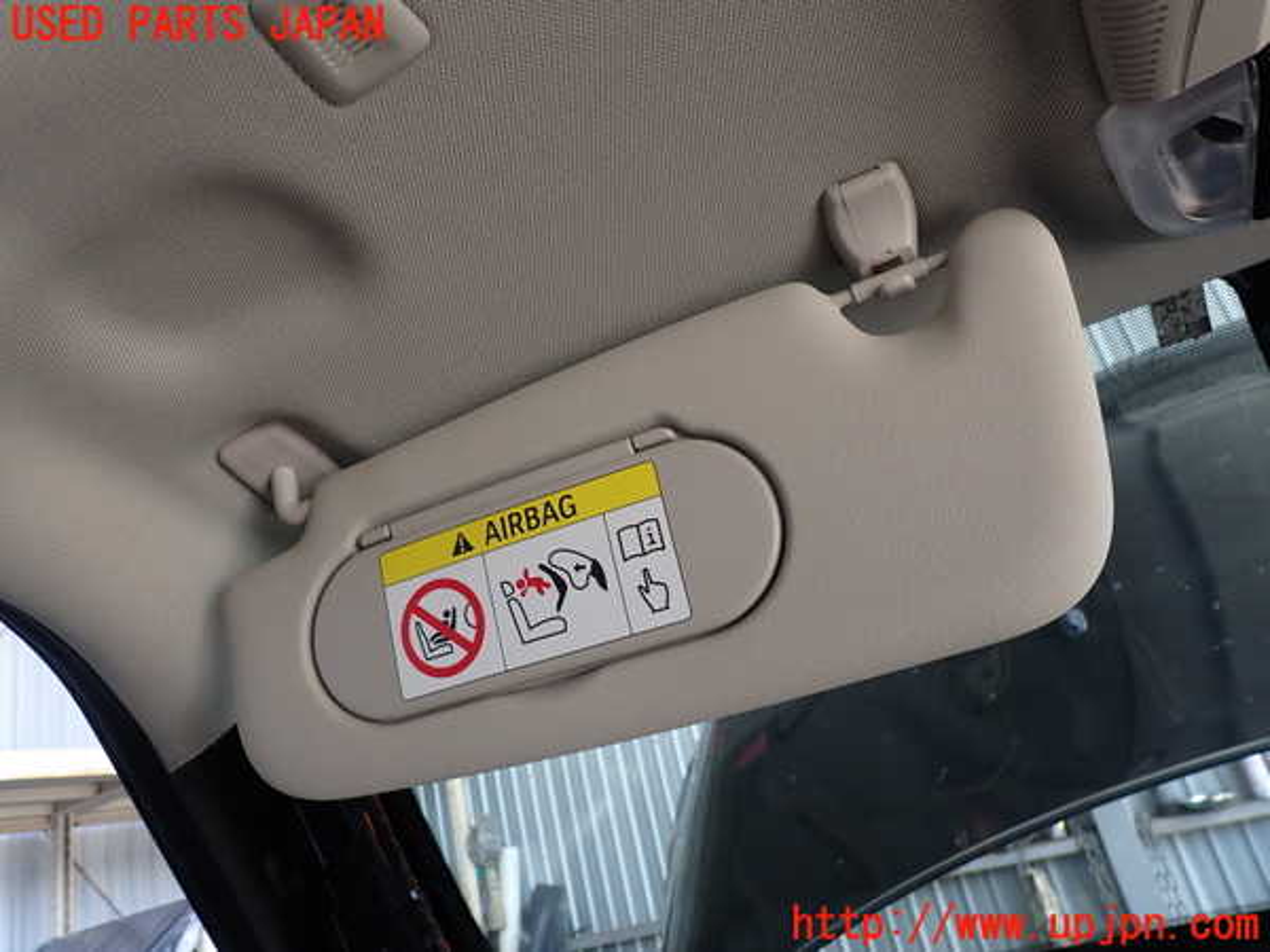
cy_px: 476
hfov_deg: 69.4
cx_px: 635
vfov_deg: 54.9
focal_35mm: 25
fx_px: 917
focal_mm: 4.5
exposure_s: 1/60
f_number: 2.8
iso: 100
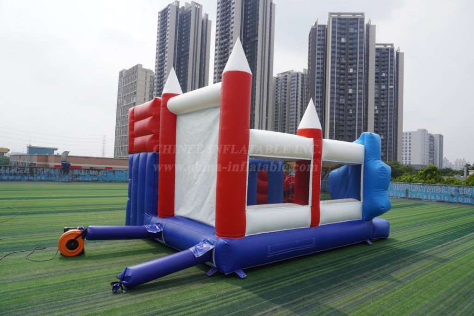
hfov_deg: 73.7
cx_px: 237
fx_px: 316
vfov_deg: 53.1
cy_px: 158
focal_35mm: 24
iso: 100
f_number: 8
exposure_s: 1/320
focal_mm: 16
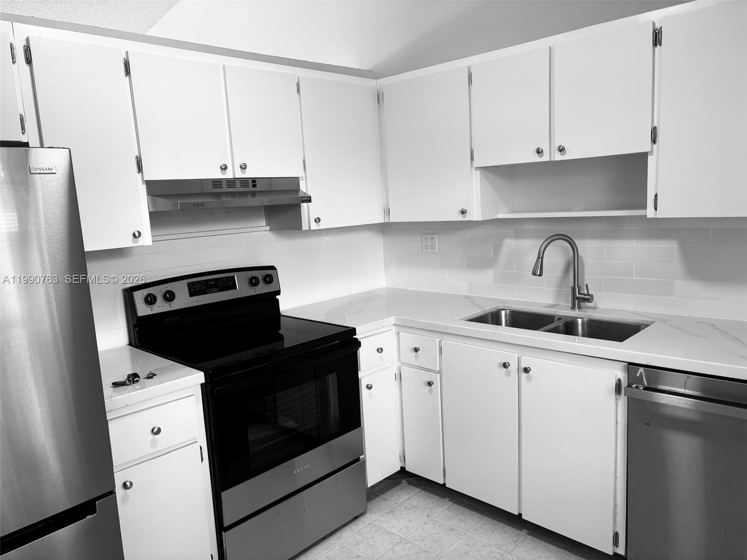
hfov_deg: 67.3
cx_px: 374
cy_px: 280
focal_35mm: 26
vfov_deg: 53.1
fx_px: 561
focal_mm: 5.96
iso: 80
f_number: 1.6
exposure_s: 1/120
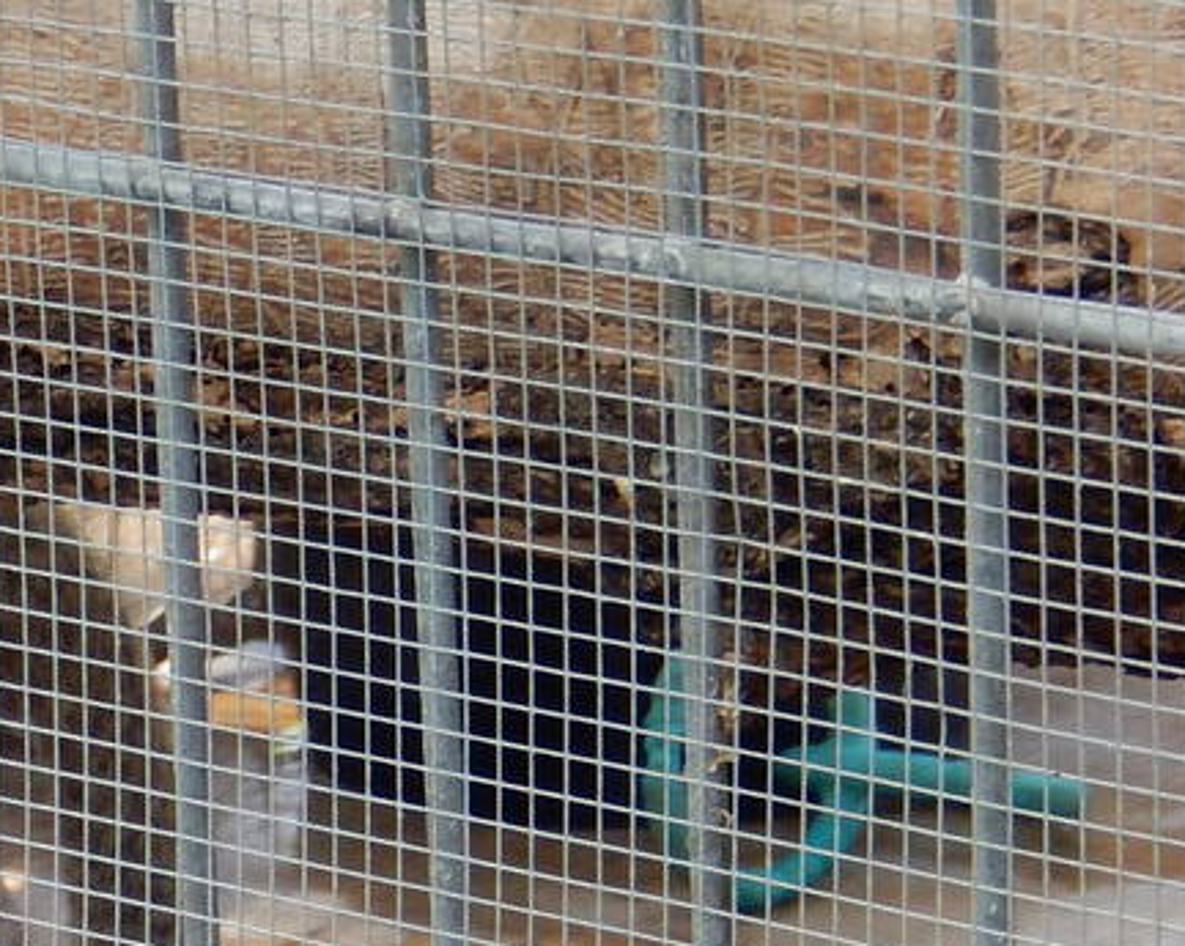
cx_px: -823
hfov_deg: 7.2
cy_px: 1357
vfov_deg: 5.8
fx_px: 9253
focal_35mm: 264
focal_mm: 13.1
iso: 125
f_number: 4.9
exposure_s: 1/40
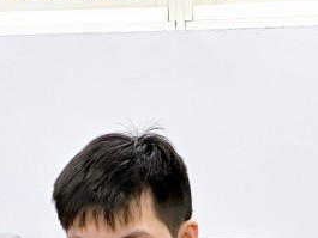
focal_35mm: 297
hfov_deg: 6.6
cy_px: 393
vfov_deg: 5.0
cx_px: 419
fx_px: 2730
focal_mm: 9
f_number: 2.8
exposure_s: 1/50
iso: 200
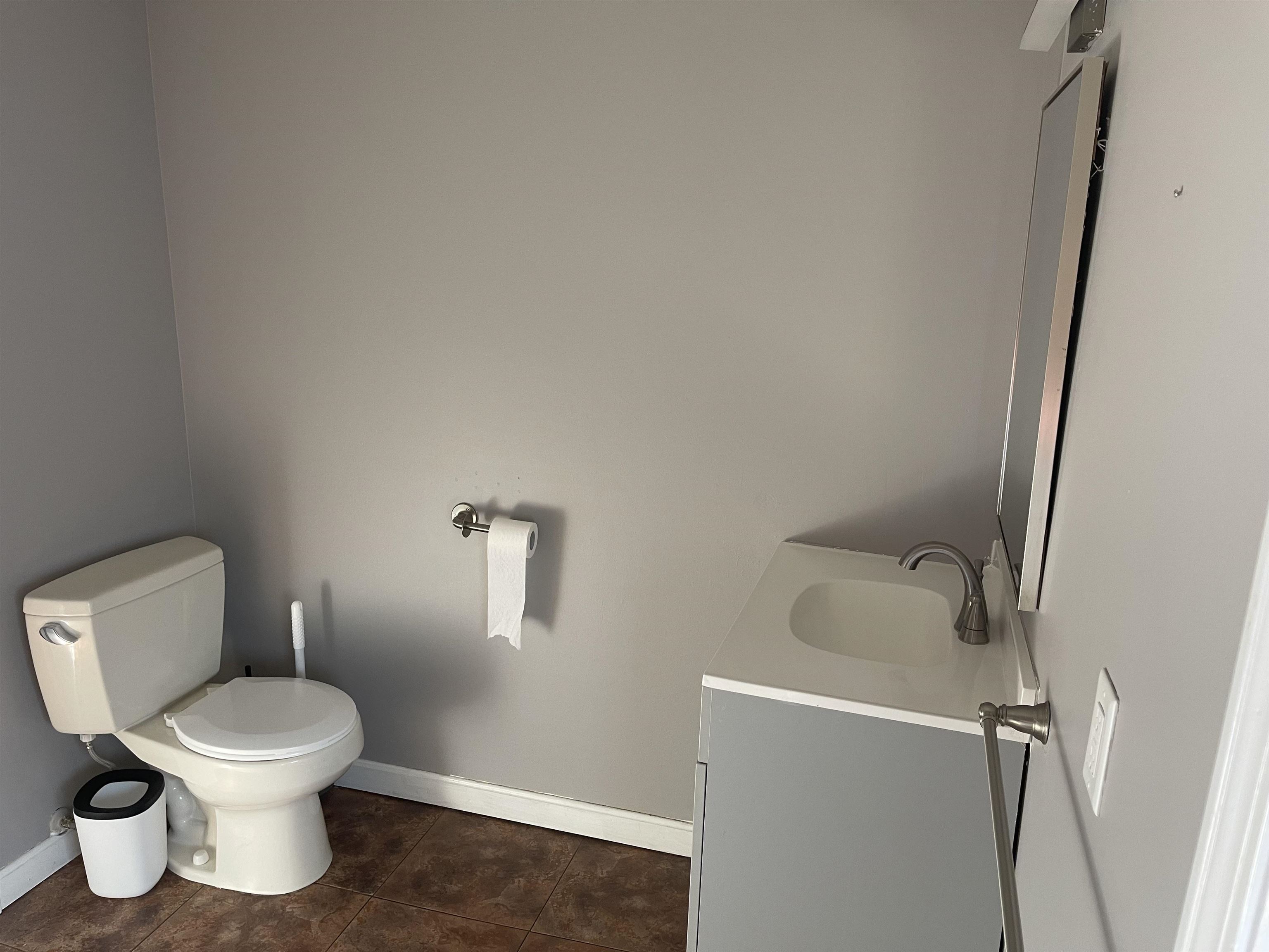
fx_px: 916
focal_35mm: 25
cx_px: 634
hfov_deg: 69.4
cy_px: 476
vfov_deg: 54.9
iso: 125
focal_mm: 5.1
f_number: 1.6
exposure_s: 1/88
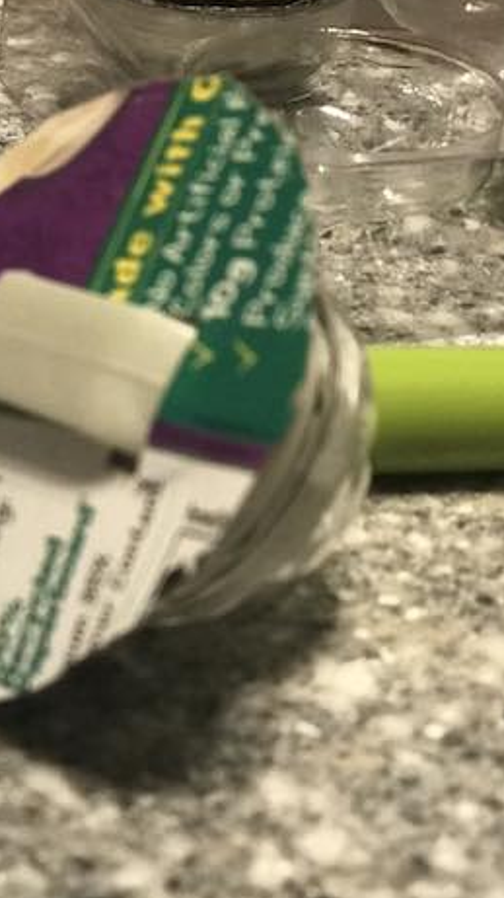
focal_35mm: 101
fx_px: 2402
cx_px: 68
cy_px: 463
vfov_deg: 21.2
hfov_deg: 11.9
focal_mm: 6.6
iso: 500
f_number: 2.8
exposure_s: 1/60
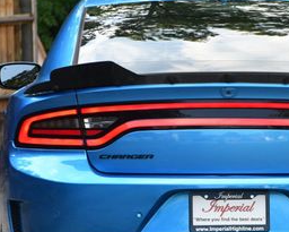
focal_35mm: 438
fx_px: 3748
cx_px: 213
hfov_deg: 4.4
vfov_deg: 3.5
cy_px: 138
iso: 220
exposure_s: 1/250
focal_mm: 125
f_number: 5.6
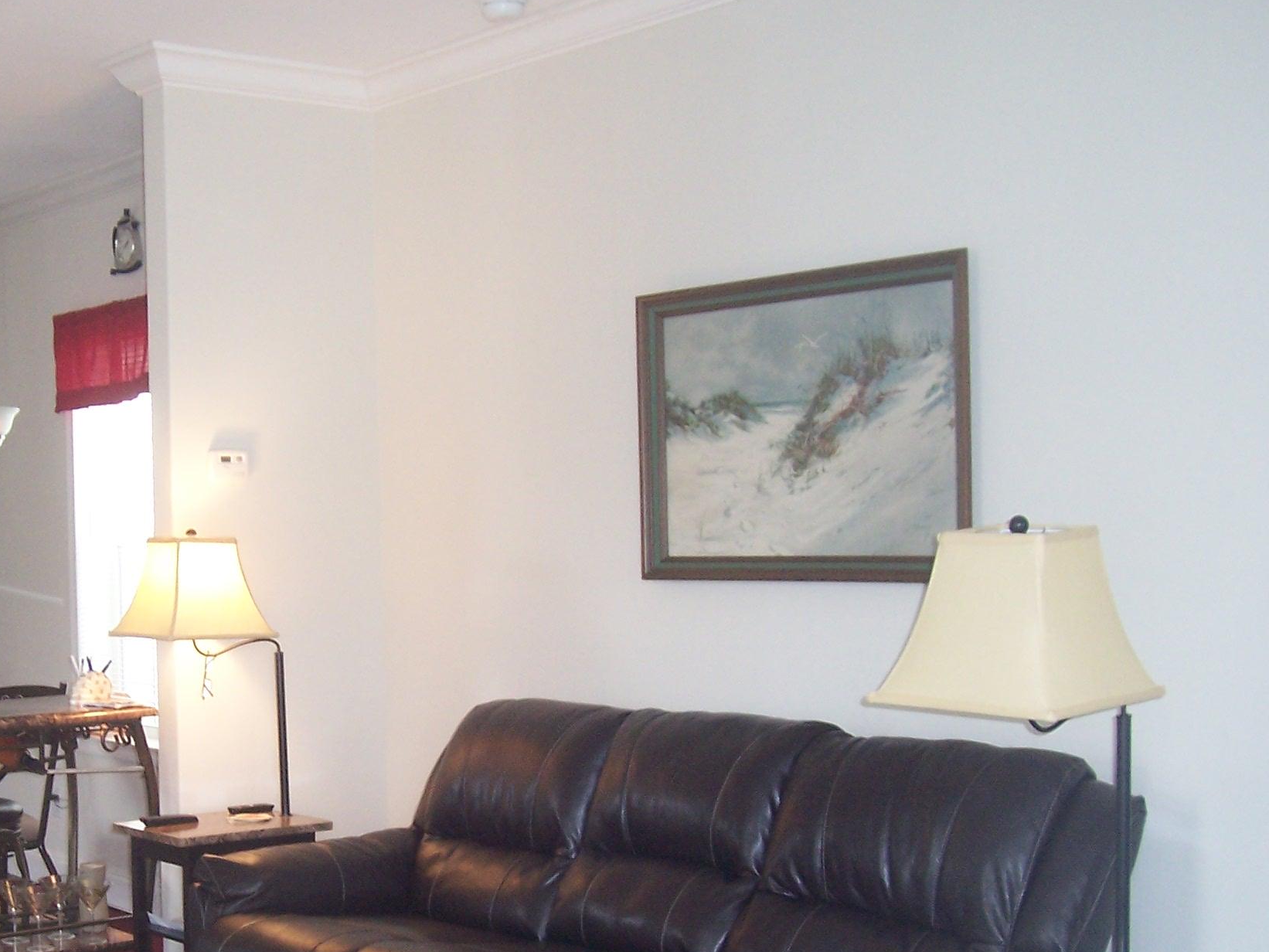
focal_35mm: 53
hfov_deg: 35.5
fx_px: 1943
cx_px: 342
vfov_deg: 27.3
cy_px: 672
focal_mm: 5.6
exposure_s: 1/60
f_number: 2.7
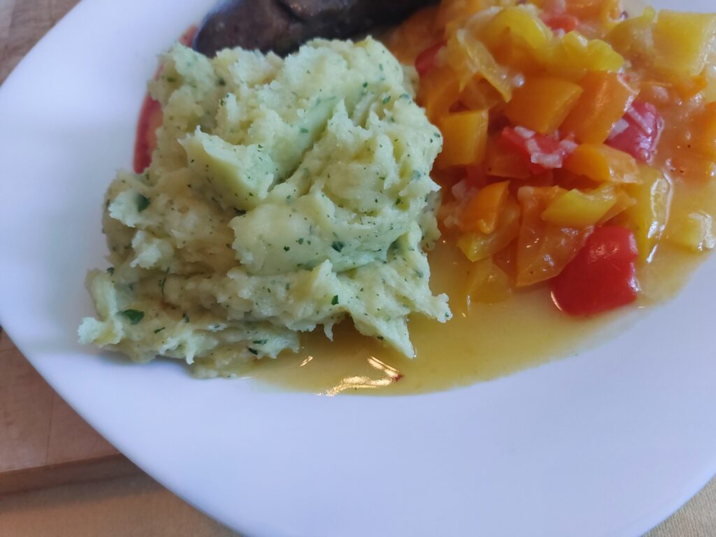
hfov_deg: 69.4
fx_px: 517
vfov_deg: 54.9
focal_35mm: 25
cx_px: 358
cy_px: 268
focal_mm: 5.23
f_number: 1.8
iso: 250
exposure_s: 1/100
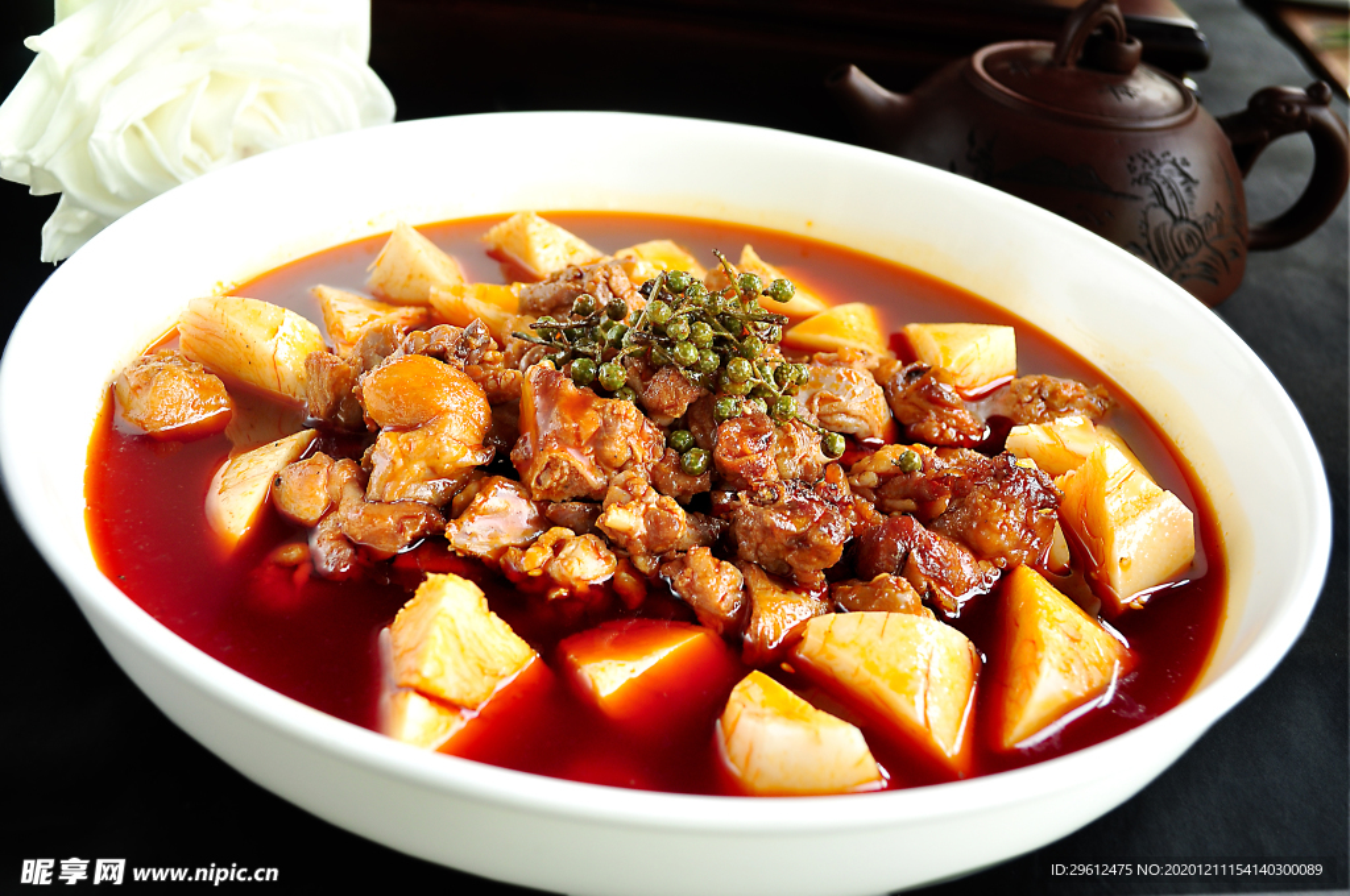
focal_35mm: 42
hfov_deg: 46.5
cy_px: 448
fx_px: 1573
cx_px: 675
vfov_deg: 31.8
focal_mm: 28
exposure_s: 1/40
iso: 200
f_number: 6.3
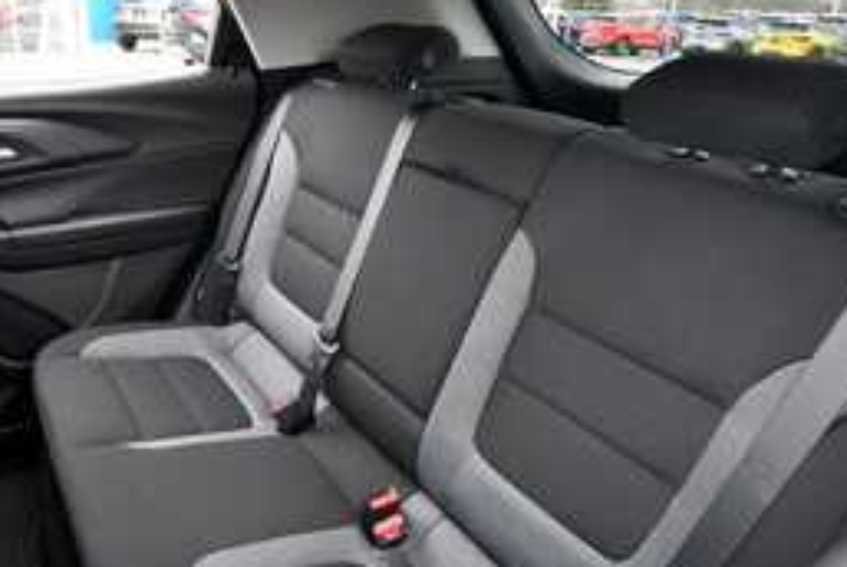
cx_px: 313
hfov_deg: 64.4
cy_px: 292
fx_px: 660
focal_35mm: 28
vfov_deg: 46.5
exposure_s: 1/125
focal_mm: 12
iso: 1100
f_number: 4.8
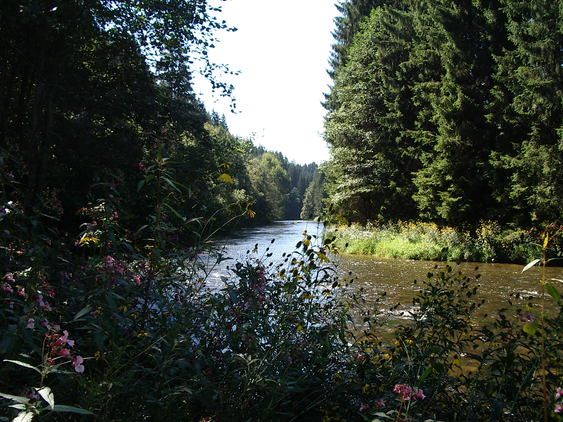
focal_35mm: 38
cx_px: 282
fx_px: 618
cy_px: 211
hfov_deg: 49.0
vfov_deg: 37.7
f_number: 4.8
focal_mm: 5.8
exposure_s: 1/125
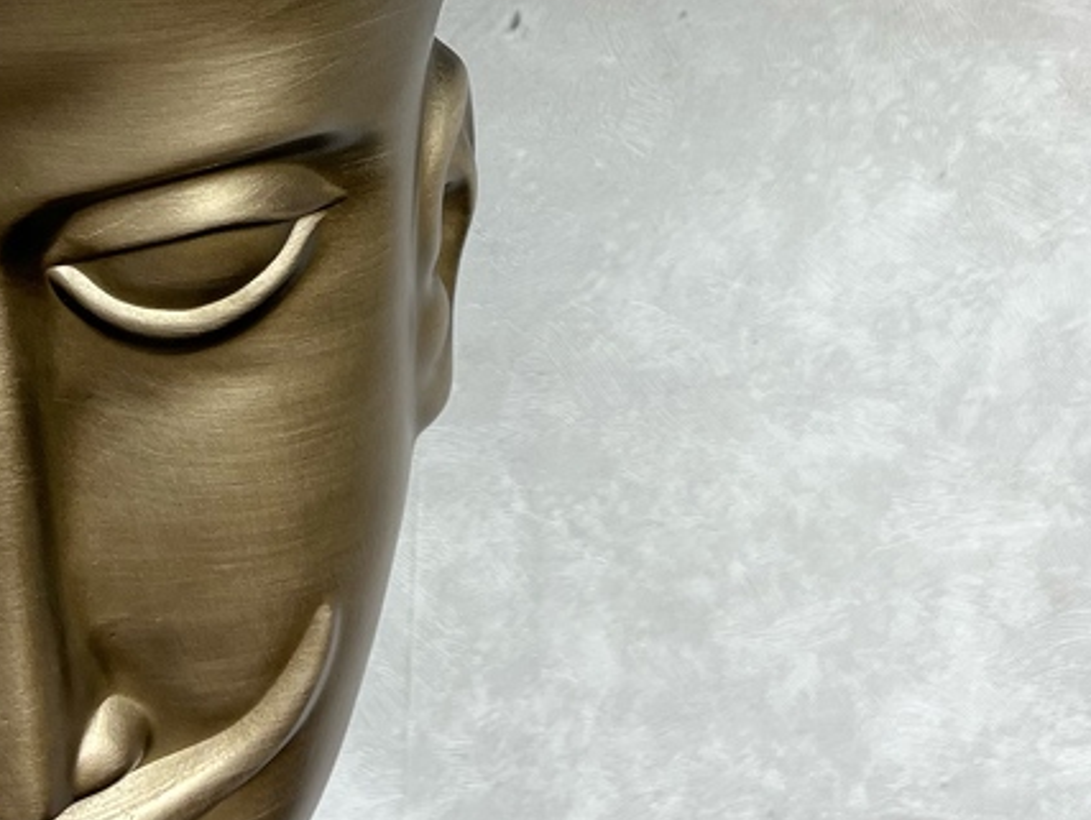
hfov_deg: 26.7
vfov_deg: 19.7
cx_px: 514
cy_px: 26
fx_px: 2303
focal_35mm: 73
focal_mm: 5.7
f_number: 1.5
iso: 40
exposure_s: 1/100
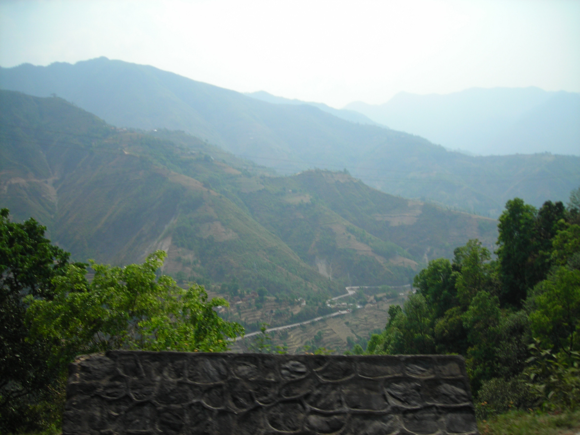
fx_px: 637
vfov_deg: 37.7
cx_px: 290
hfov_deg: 49.0
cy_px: 218
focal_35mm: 38
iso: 50
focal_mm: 6.3
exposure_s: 1/141
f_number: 6.4
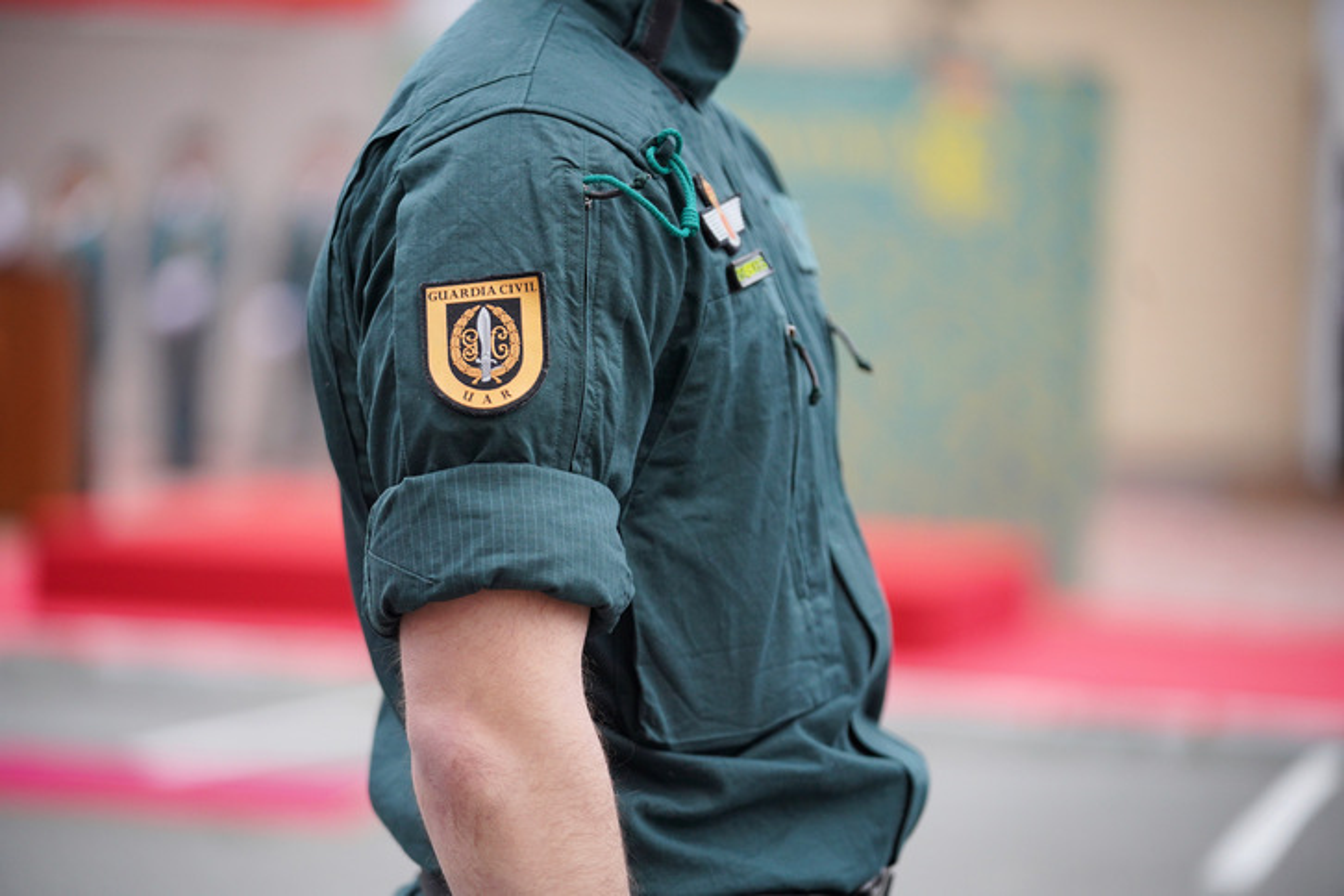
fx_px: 4666
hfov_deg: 16.4
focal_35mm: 125
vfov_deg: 11.0
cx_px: 672
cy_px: 448
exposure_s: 1/640
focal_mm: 125
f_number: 2.8
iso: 800
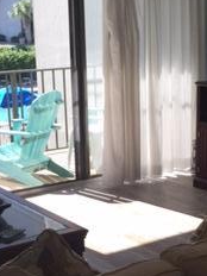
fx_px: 638
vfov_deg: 24.2
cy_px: 196
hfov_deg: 18.4
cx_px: 125
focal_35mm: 80
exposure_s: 1/203
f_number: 2.2
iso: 32
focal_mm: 4.15
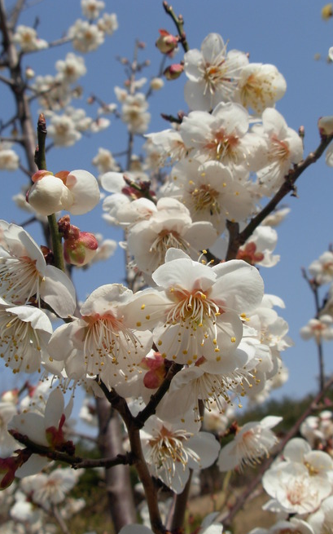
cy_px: 267
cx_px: 153
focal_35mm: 41
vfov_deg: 48.2
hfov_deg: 31.2
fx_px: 596
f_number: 4.9
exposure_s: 1/813
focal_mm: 6.3
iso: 79
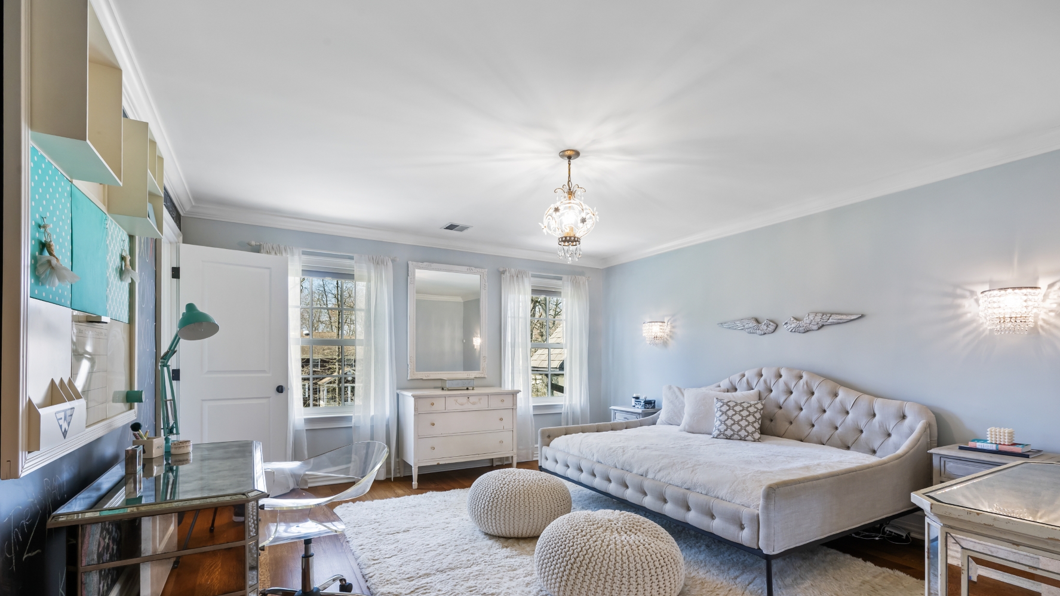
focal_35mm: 17
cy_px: 354
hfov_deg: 95.9
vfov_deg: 63.4
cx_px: 534
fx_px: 478
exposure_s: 1/1.25
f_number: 9
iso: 400
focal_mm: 16
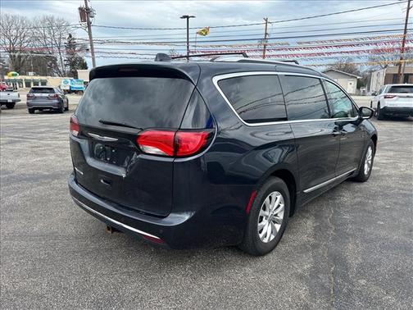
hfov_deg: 67.3
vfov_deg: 53.1
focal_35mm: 26
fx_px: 310
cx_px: 206
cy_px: 155
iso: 50
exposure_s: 1/1196
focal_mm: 5.7
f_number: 1.5
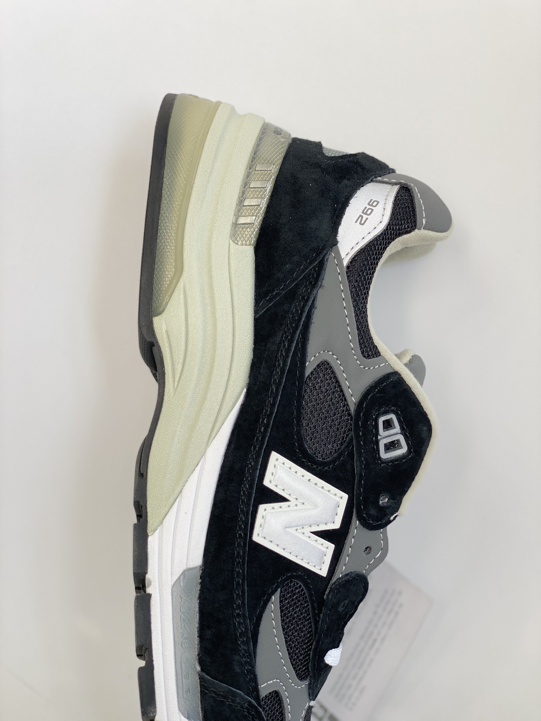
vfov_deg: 36.8
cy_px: 360
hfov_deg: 28.0
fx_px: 1084
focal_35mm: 52
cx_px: 270
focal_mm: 6
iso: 50
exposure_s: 1/100
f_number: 2
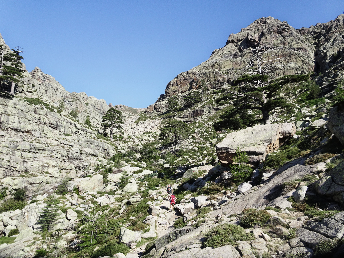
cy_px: 129
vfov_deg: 56.8
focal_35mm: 24
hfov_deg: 71.6
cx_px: 172
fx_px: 239
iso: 80
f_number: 3.5
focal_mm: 4.1
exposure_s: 1/800
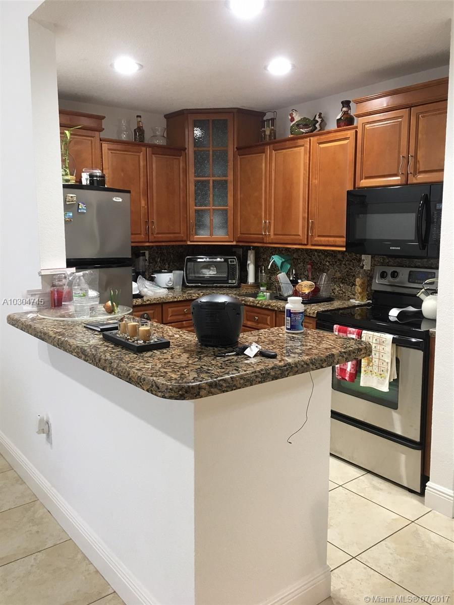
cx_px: 227
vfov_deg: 61.7
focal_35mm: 29
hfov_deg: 48.2
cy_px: 302
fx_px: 507
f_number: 2.2
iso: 40
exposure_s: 1/15
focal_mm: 4.15
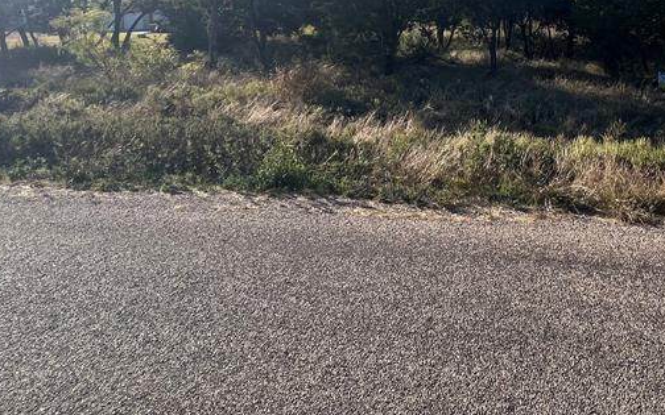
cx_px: 555
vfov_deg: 39.1
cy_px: -5
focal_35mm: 28
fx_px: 507
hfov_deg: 59.8
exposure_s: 1/995
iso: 32
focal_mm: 1.57
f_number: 1.8
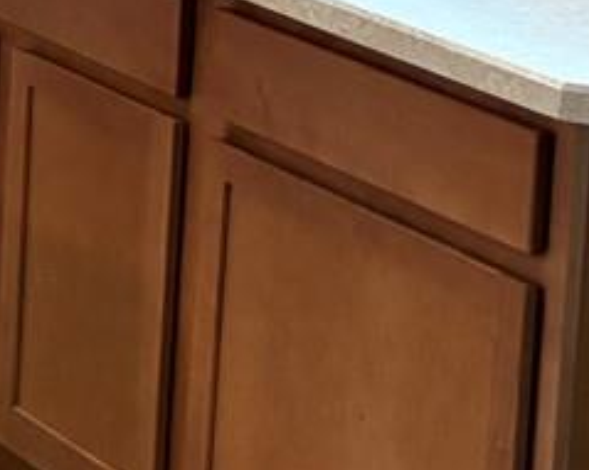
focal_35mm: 170
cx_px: -712
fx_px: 2962
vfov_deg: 8.7
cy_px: -426
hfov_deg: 10.2
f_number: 1.6
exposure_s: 1/60
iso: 320
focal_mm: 5.96
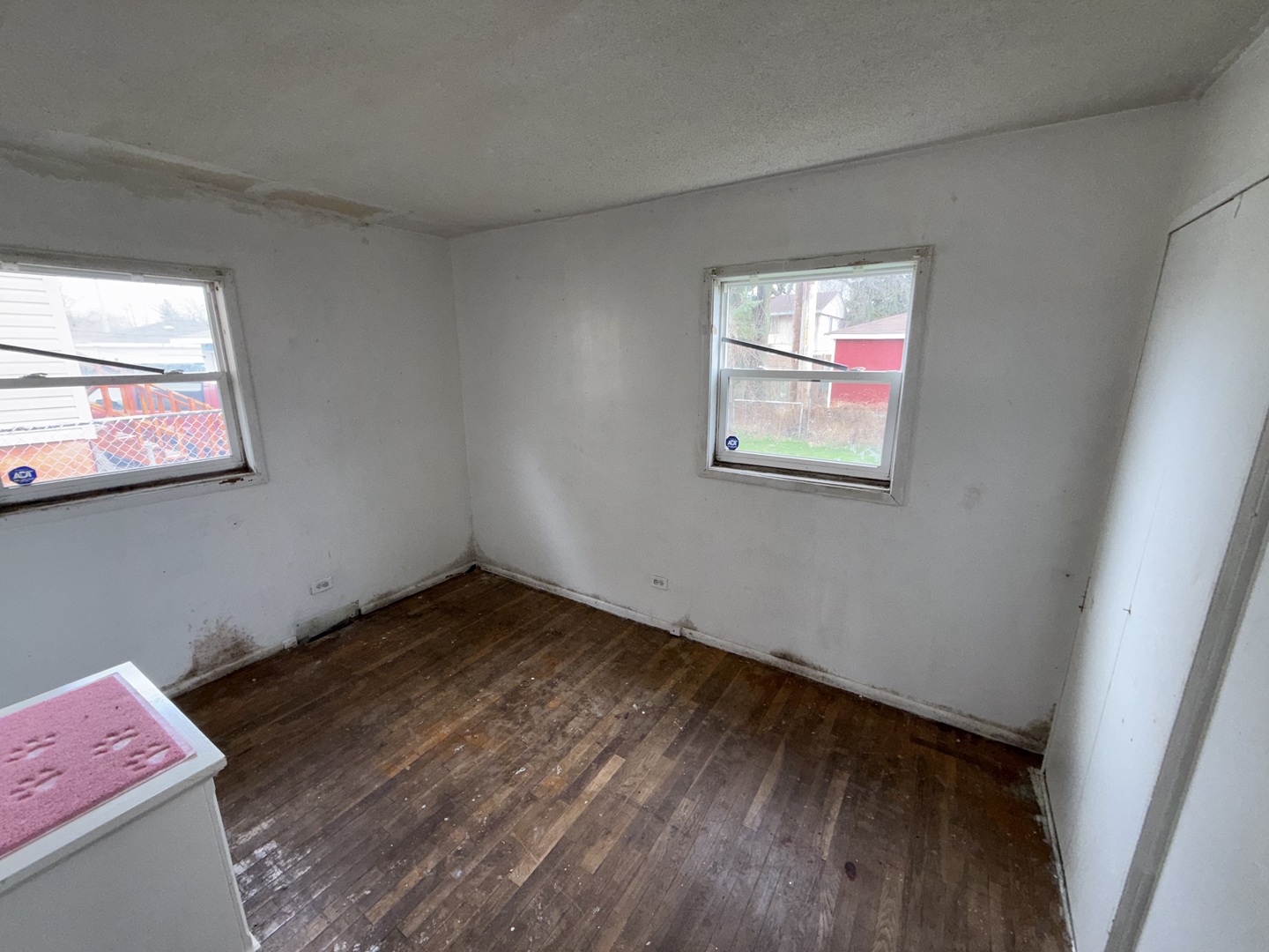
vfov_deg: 85.7
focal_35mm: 14
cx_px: 634
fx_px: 513
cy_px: 476
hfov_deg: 102.1
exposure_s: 1/122
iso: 80
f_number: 2.2
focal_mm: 2.22
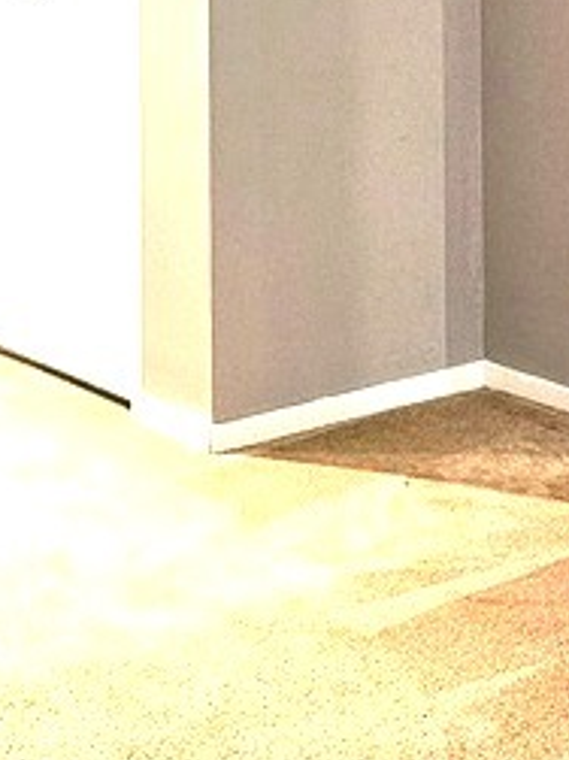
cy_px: -200
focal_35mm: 99
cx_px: 384
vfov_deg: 18.6
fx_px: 2172
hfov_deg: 14.9
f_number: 1.7
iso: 640
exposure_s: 1/60
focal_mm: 6.3
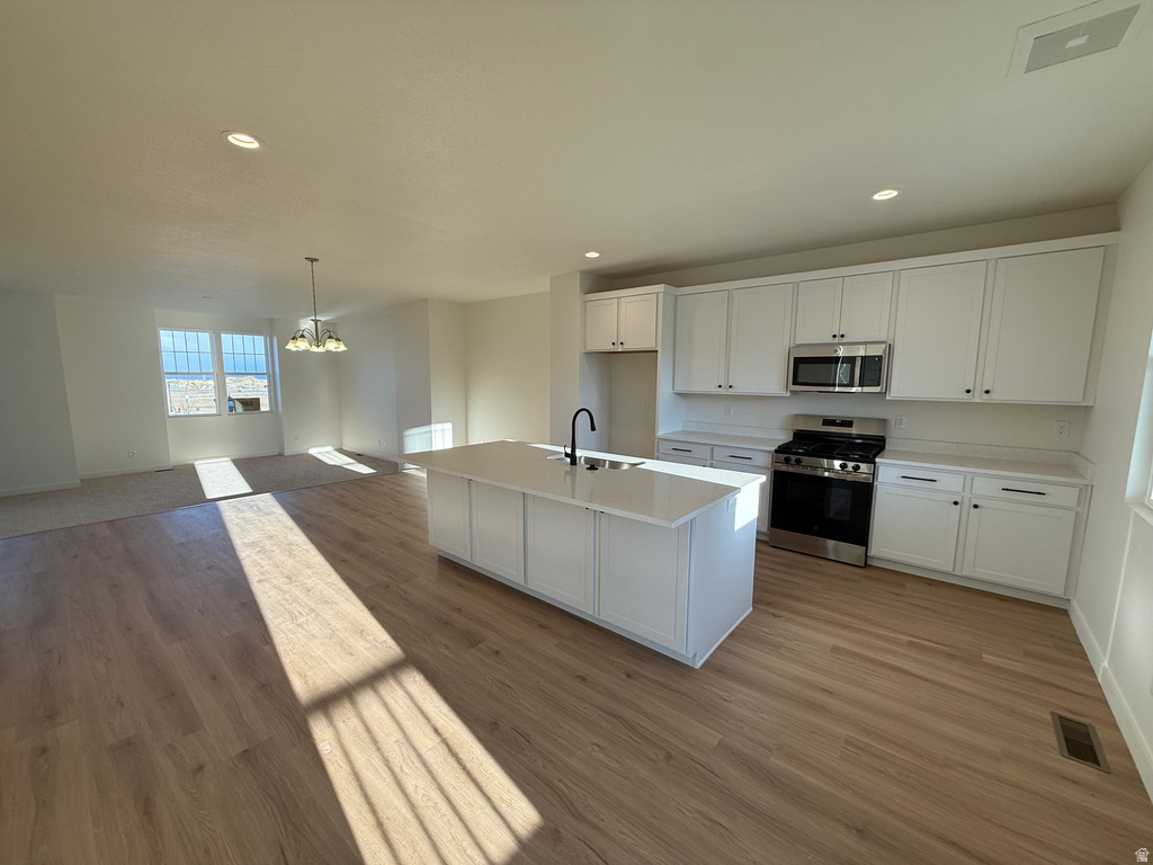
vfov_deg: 85.7
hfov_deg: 102.1
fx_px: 466
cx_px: 576
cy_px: 432
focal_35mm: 14
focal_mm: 2.22
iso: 64
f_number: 2.2
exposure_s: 1/150
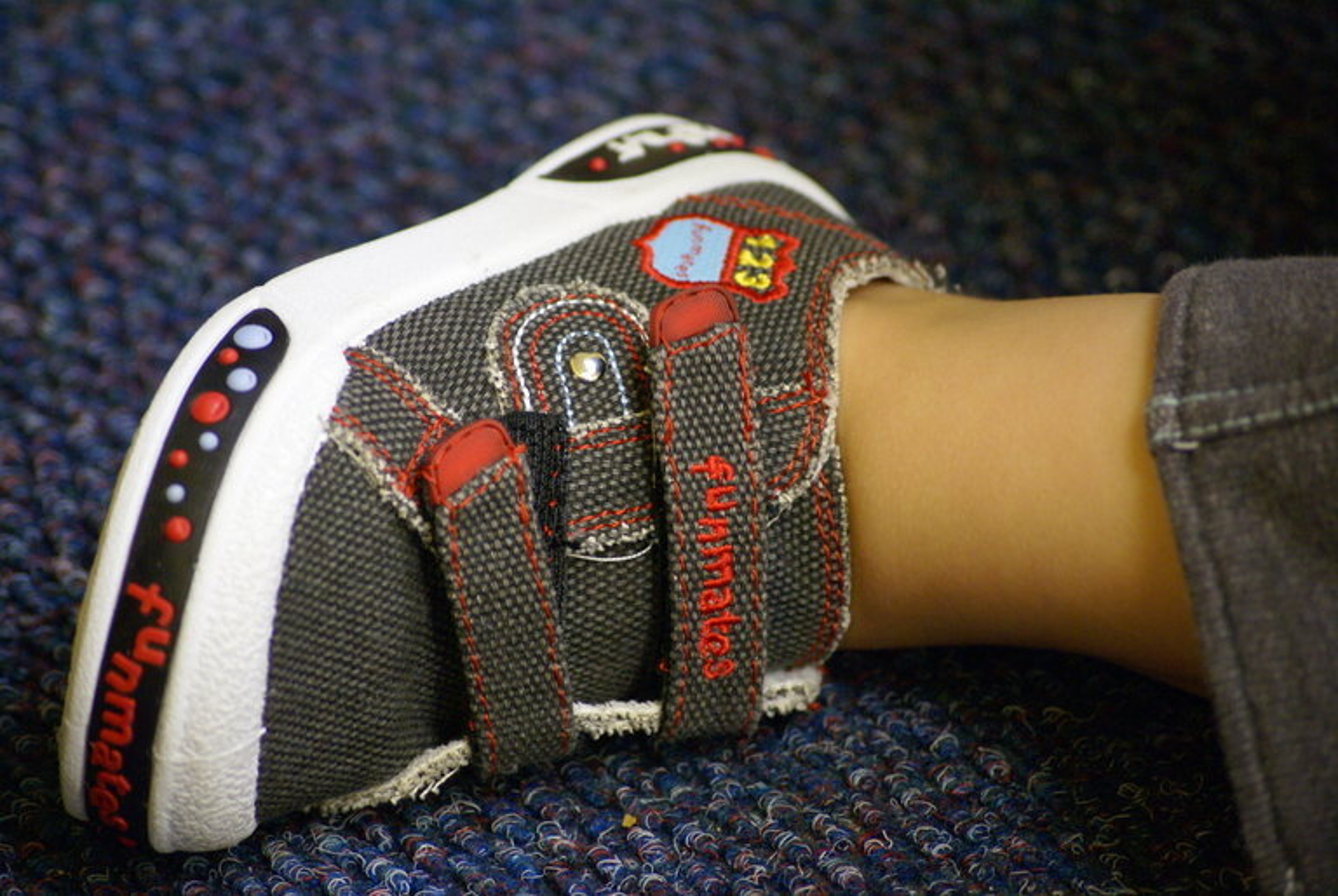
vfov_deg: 6.1
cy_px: 448
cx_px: 669
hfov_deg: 9.1
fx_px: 8372
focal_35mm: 225
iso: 400
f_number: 4.5
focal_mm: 150
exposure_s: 1/25
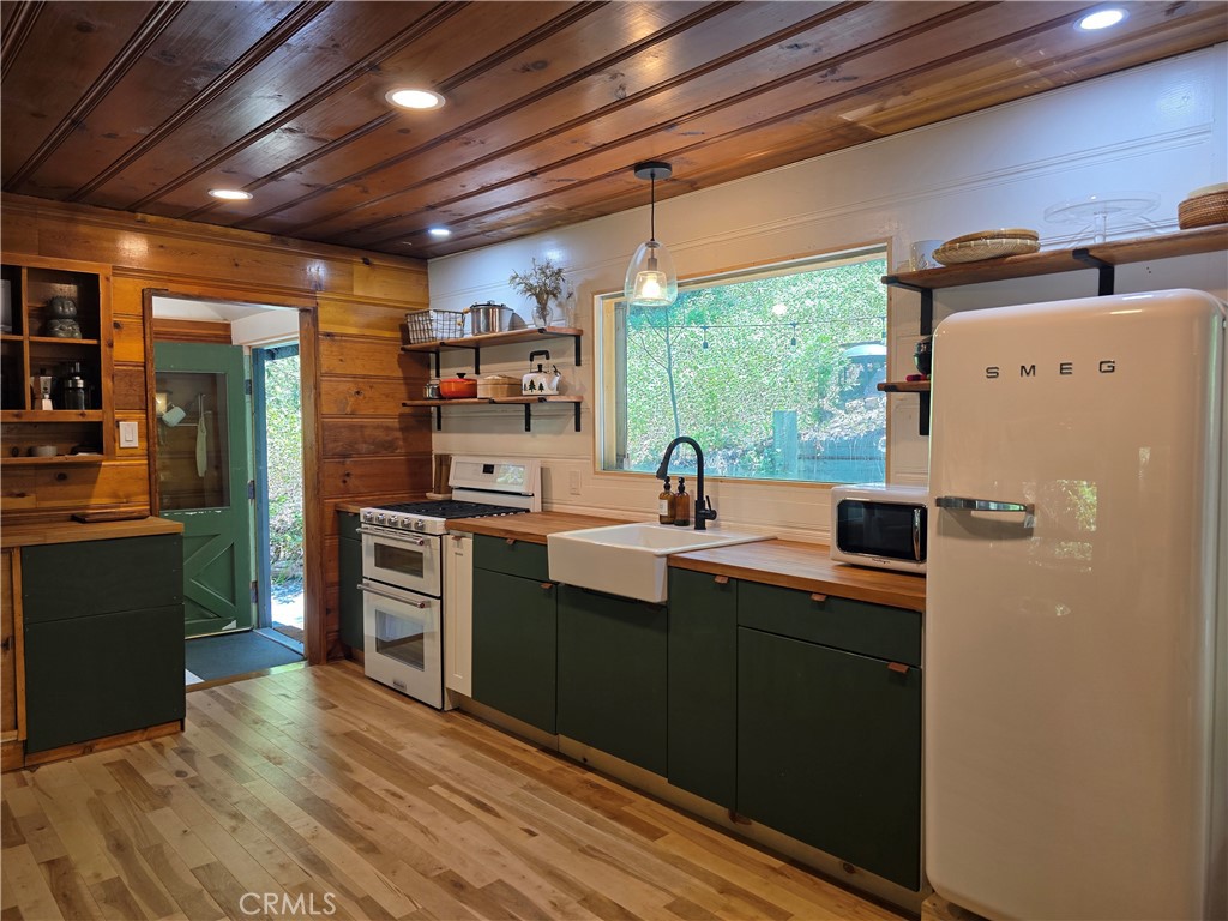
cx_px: 614
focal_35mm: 23
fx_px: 816
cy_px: 460
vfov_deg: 58.9
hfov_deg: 73.9
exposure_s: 1/120
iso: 100
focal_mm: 6.3
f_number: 1.7
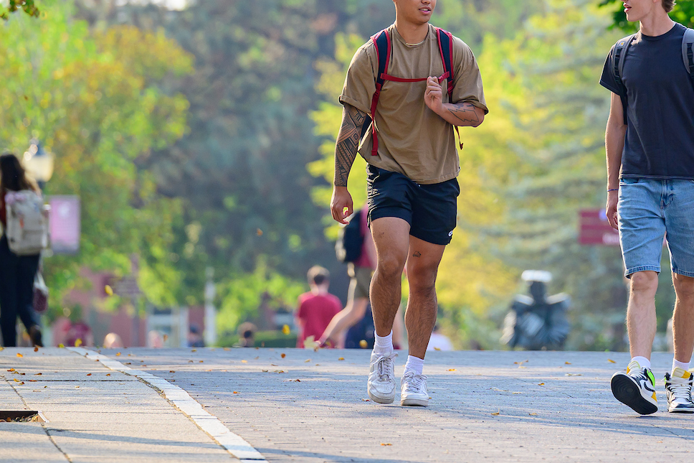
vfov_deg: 2.8
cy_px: -42
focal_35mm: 496
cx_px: 669
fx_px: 9560
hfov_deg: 4.2
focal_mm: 200
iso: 200
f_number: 3.5
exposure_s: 1/640
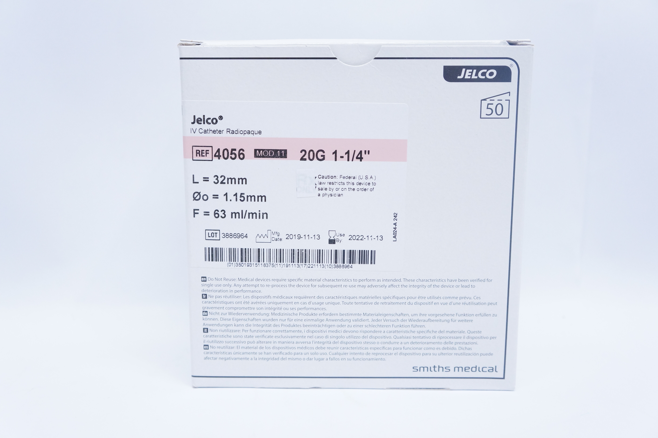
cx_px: 329
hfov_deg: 49.6
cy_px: 219
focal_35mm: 39
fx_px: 712
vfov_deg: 34.1
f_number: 4
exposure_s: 1/200
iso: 1600
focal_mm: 26
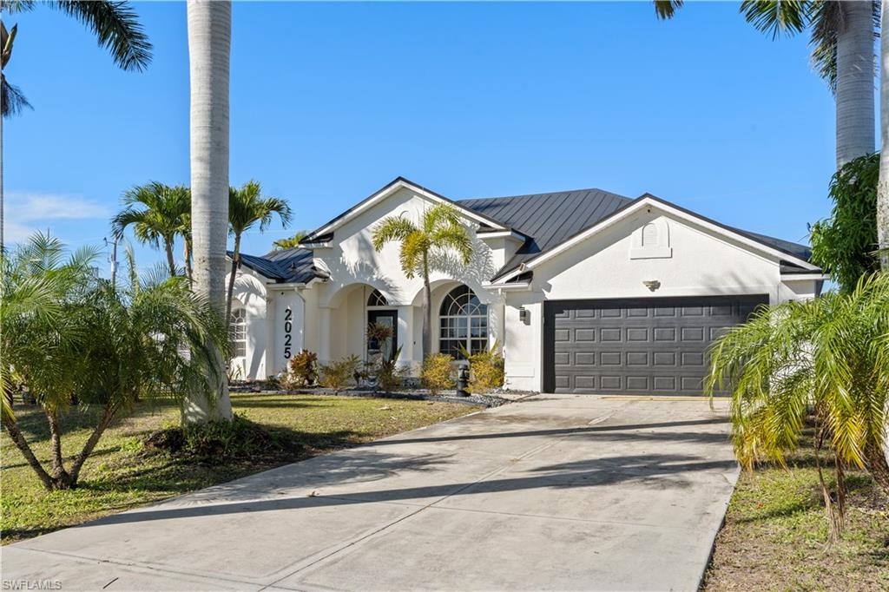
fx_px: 765
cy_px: 296
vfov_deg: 42.3
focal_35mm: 31
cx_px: 444
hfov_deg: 60.3
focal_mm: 31
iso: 100
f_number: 10
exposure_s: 1/200
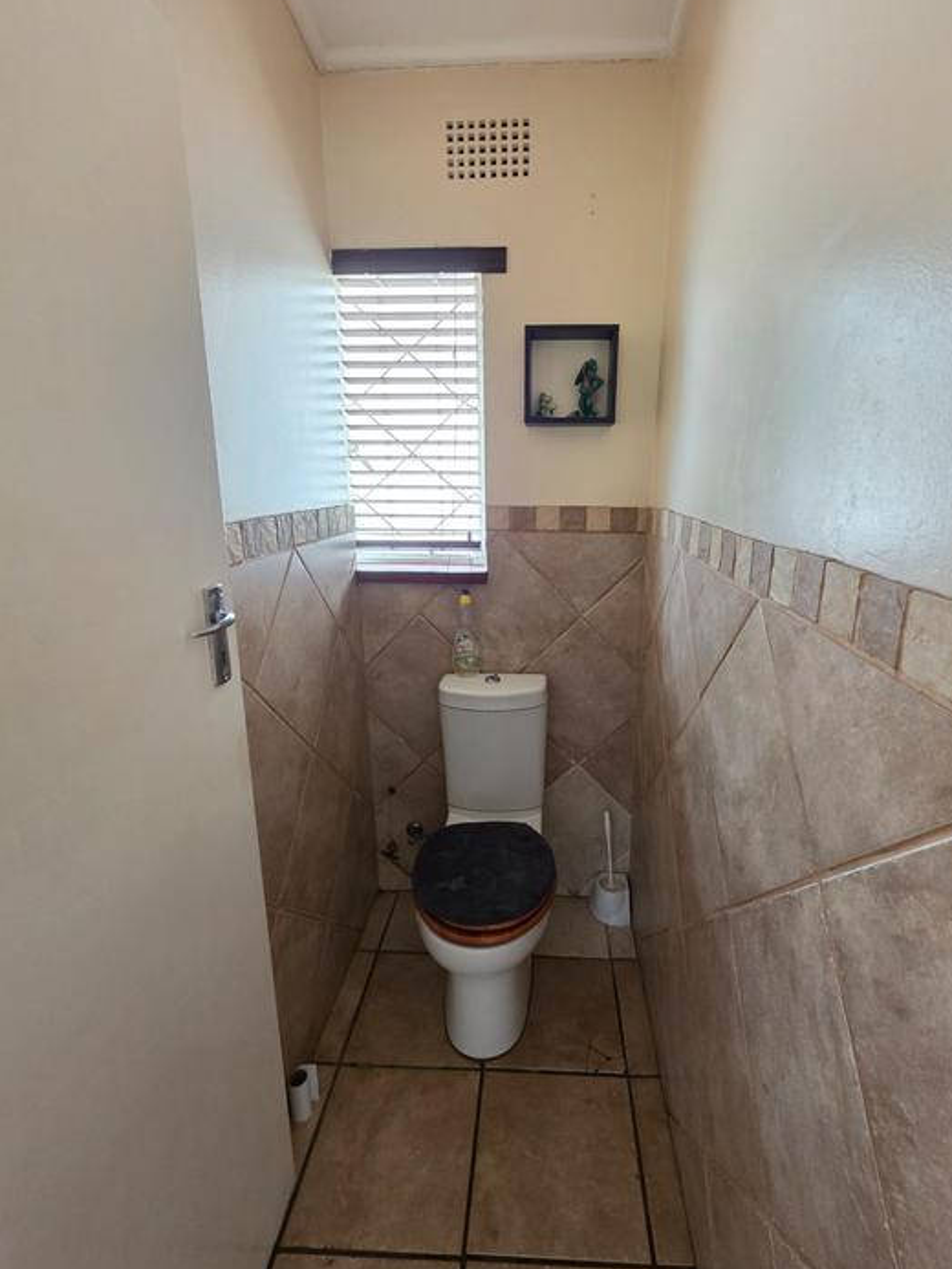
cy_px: 615
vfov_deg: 98.1
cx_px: 518
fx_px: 550
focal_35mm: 15
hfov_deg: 81.6
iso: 400
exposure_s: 1/50
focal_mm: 2.2
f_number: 1.9
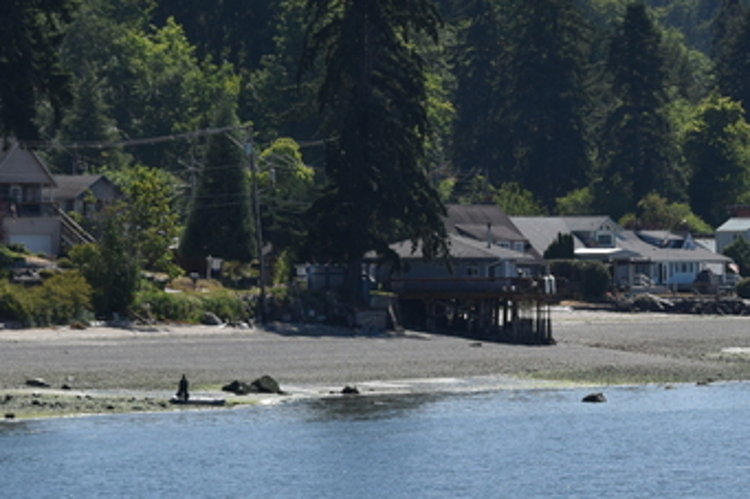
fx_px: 7663
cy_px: 180
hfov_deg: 5.6
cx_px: 708
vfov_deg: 3.7
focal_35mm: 368
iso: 100
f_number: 9
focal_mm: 98
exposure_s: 1/320
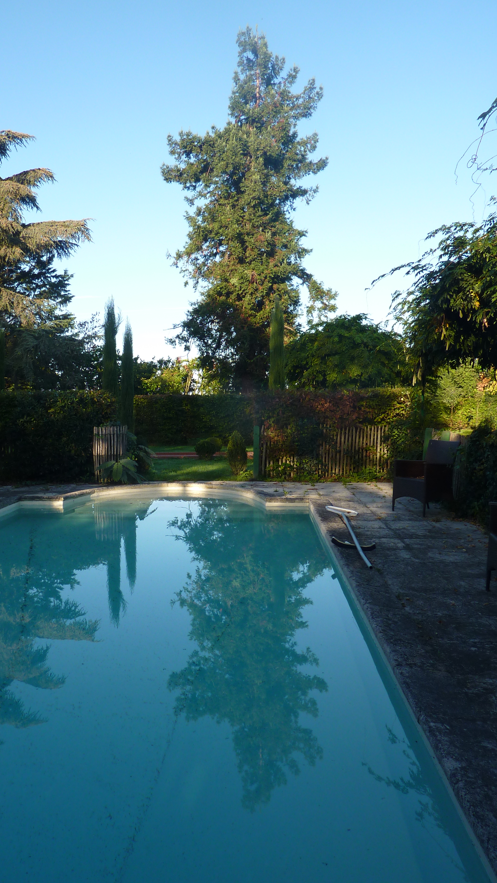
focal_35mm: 28
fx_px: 656
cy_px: 441
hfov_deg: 41.1
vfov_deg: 67.9
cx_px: 180
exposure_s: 1/200
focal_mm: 4.1
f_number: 4
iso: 80
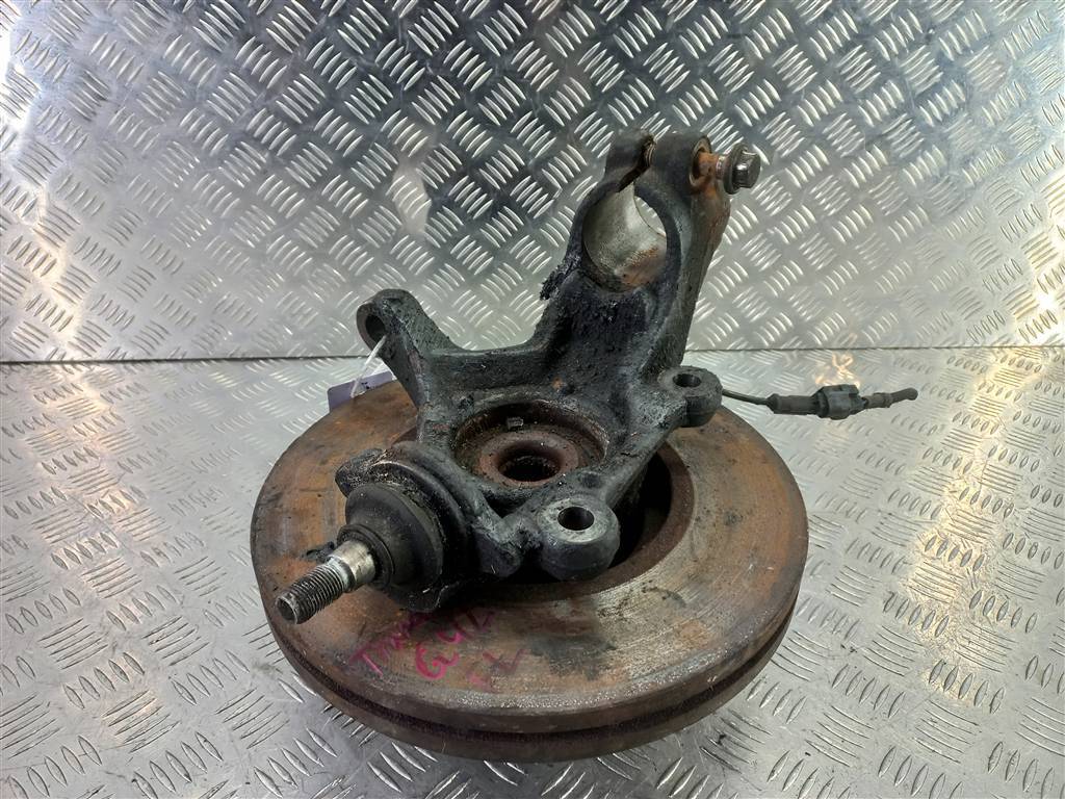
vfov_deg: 54.9
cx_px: 532
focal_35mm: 25
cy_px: 400
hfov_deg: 69.4
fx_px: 769
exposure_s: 1/50
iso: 100
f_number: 1.8
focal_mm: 4.6
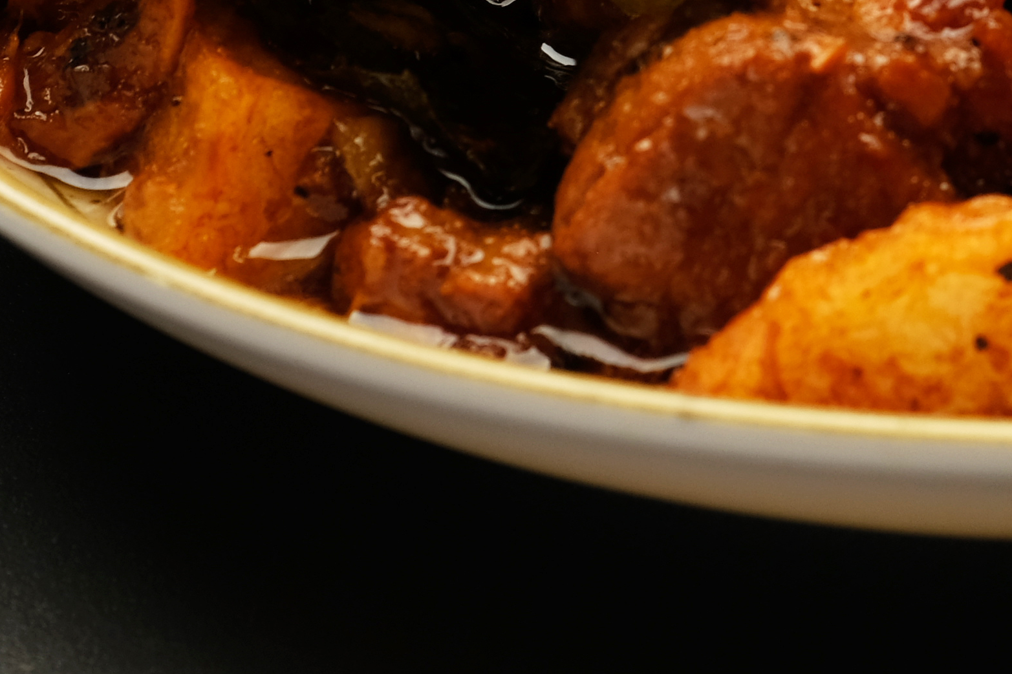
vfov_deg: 4.0
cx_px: 1168
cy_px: -308
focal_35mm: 345
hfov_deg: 5.9
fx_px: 9697
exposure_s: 1/180
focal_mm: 60
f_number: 8
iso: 200
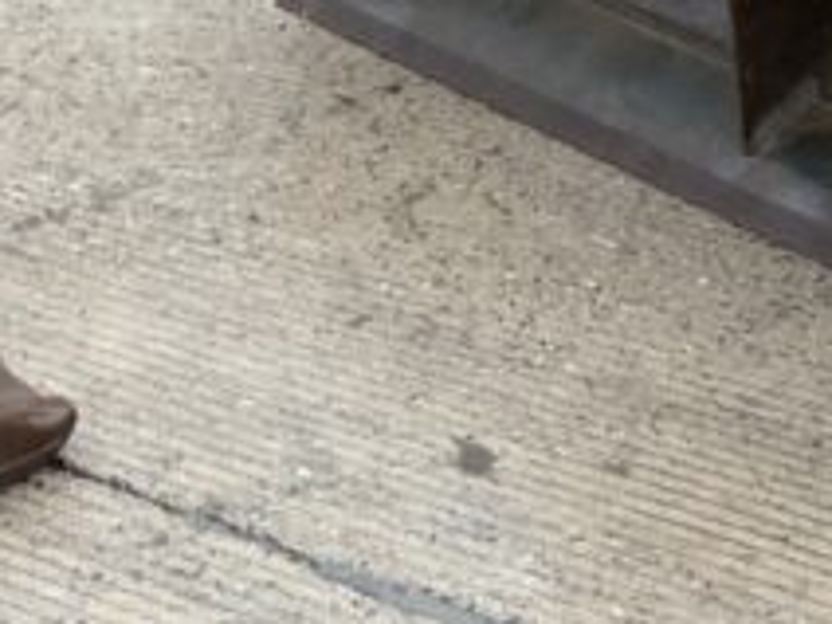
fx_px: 3365
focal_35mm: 140
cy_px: -94
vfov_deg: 10.4
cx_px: 90
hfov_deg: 14.0
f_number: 1.8
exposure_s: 1/75
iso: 64
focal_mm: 3
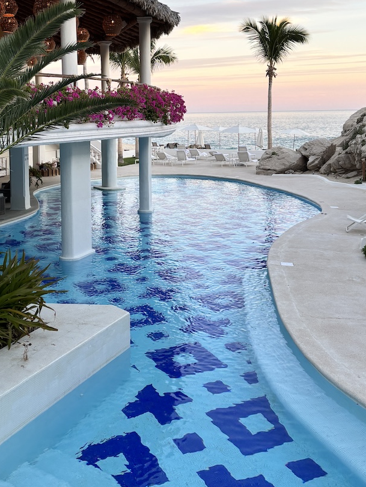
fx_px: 578
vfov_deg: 44.7
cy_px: 143
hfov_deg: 35.0
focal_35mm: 41
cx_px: 145
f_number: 1.6
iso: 40
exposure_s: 1/121
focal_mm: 5.96
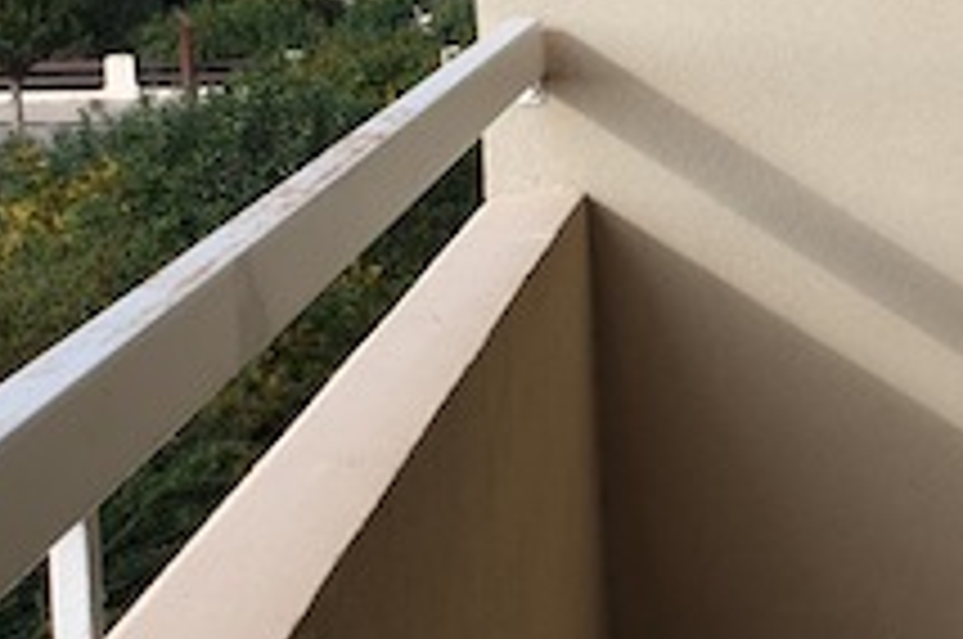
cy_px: 72
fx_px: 2163
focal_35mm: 81
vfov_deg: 16.6
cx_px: 1377
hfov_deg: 21.6
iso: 50
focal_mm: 4.3
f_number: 2.4
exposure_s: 1/775
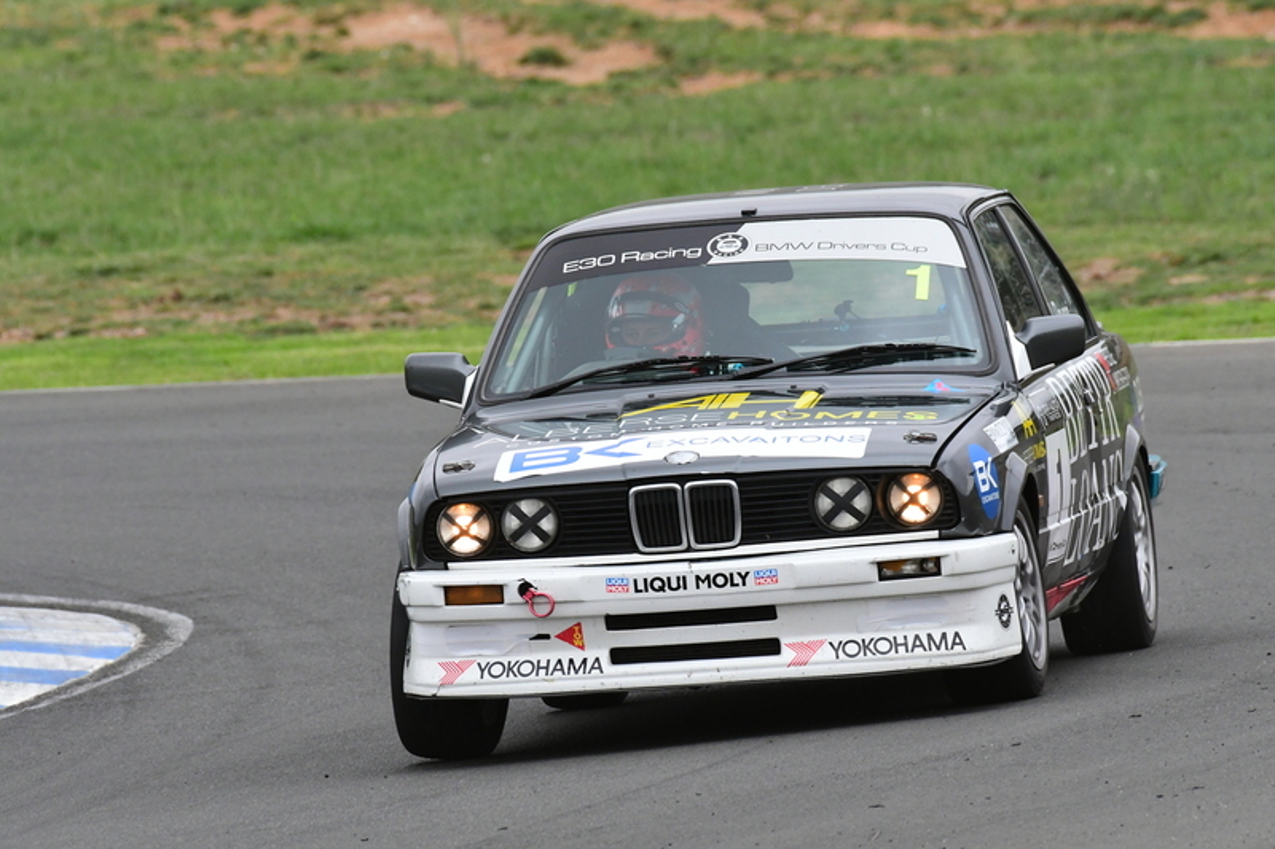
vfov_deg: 1.8
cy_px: 424
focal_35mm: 750
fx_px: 26555
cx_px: 638
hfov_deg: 2.8
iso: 1600
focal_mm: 500
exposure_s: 1/640
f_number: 10
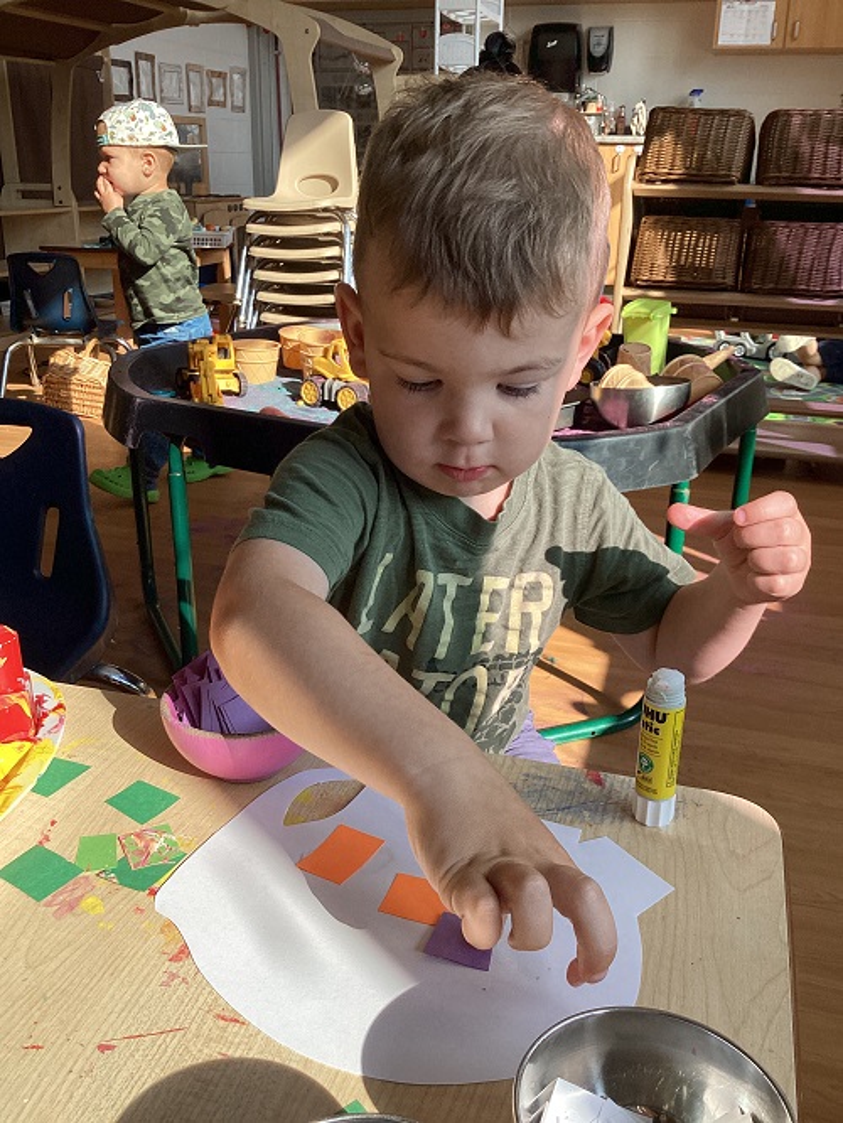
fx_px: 1006
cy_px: 562
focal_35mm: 31
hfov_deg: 45.5
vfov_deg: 58.3
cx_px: 422
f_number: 2.4
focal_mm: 3.3
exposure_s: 1/375
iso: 25
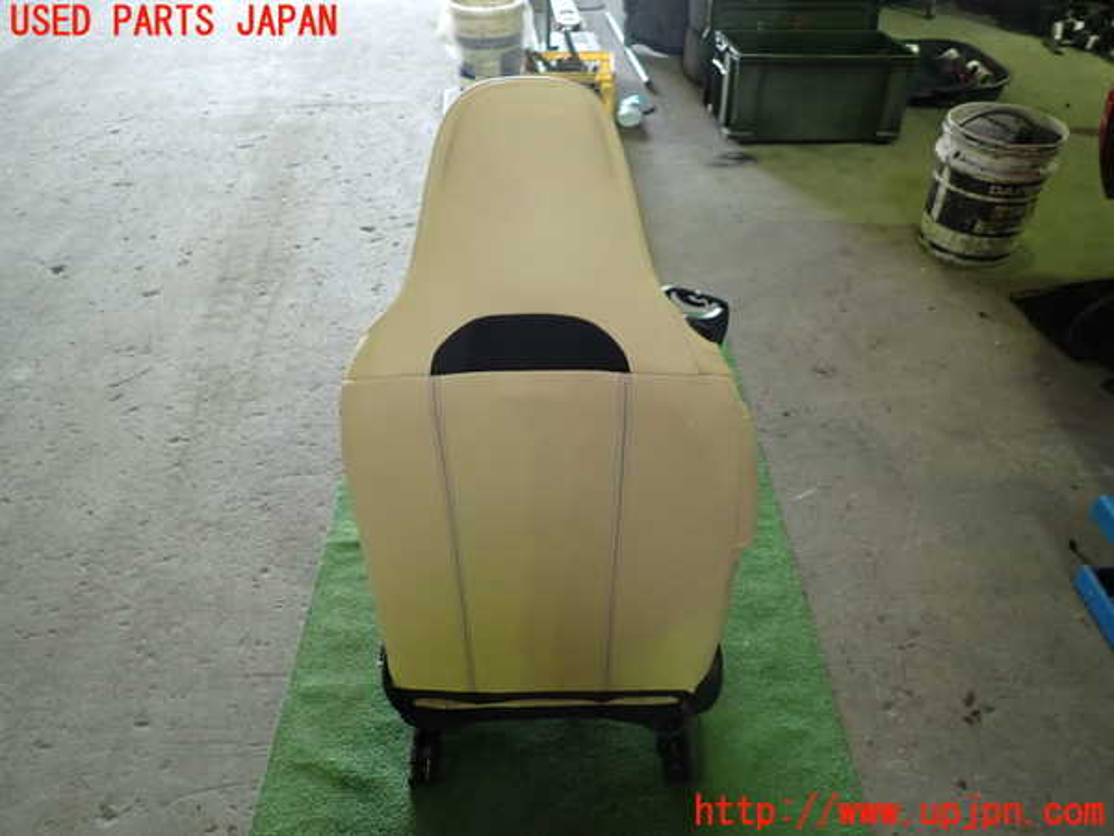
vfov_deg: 54.9
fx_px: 805
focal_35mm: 25
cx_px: 557
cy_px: 418
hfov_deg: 69.4
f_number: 2
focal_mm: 4.5
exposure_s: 1/30
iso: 200
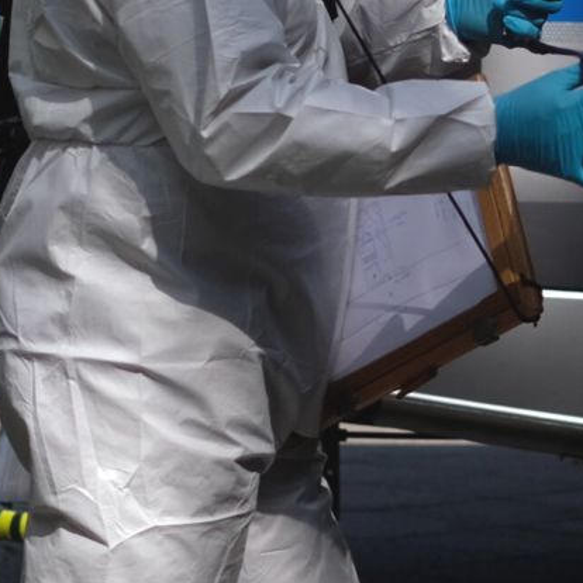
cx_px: 880
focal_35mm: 174
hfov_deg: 9.7
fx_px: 3315
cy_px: -127
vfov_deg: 9.9
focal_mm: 35
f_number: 2
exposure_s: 1/3200
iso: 100
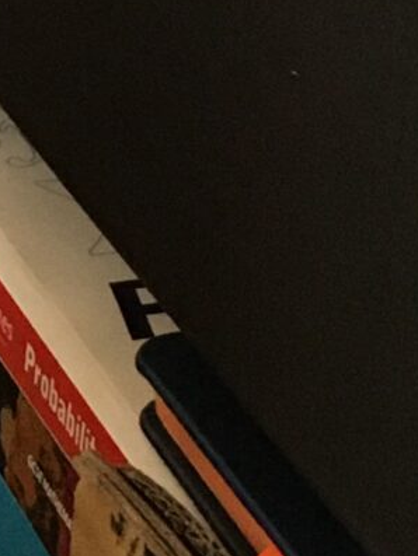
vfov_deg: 10.2
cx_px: -349
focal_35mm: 187
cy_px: -287
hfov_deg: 7.7
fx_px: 3009
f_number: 2.2
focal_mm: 4.15
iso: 200
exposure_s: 1/25
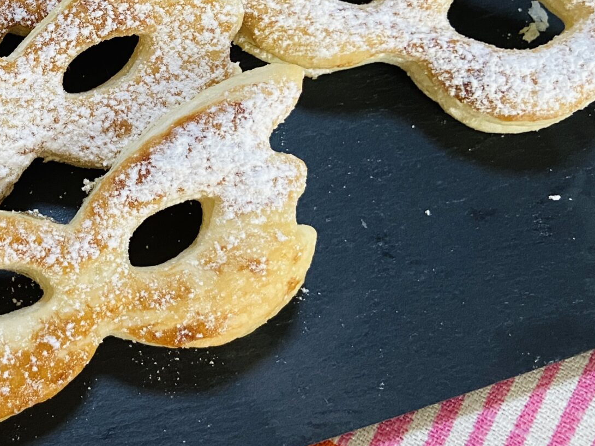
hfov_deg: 28.6
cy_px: -1
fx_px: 1048
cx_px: -69
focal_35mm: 61
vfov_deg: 23.0
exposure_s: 1/60
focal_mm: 4.25
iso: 250
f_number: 1.8
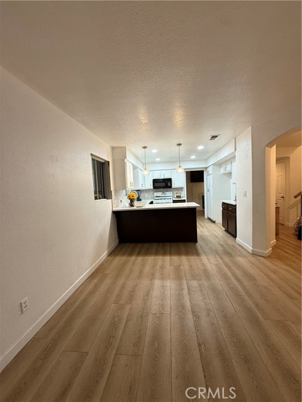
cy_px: 201
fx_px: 163
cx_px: 151
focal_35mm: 14
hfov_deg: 85.7
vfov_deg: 102.1
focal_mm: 2.22
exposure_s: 1/60
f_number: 2.2
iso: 200
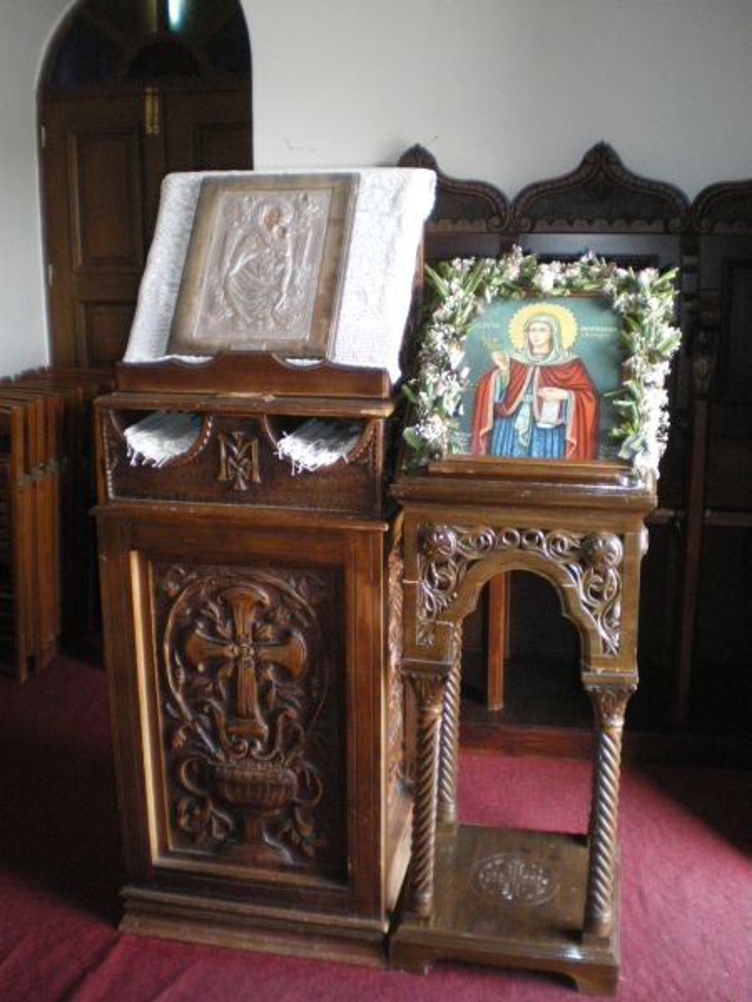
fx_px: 1043
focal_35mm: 36
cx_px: 376
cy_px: 501
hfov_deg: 39.7
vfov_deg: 51.4
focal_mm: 6.3
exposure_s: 1/50
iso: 800
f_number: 3.1
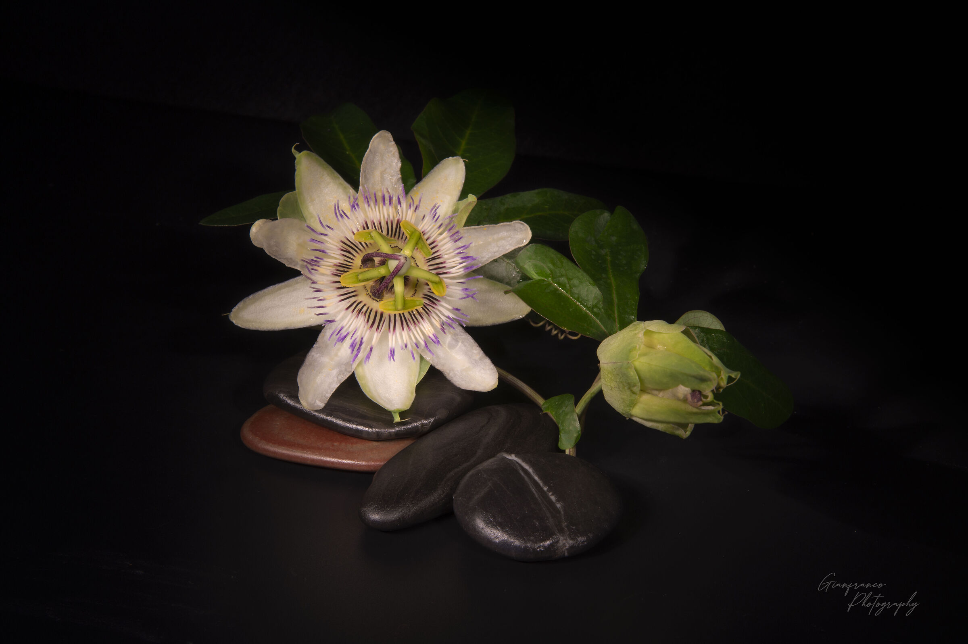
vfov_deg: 16.6
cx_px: 484
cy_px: 322
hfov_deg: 24.8
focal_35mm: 82
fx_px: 2203
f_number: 22
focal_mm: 82
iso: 100
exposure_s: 15
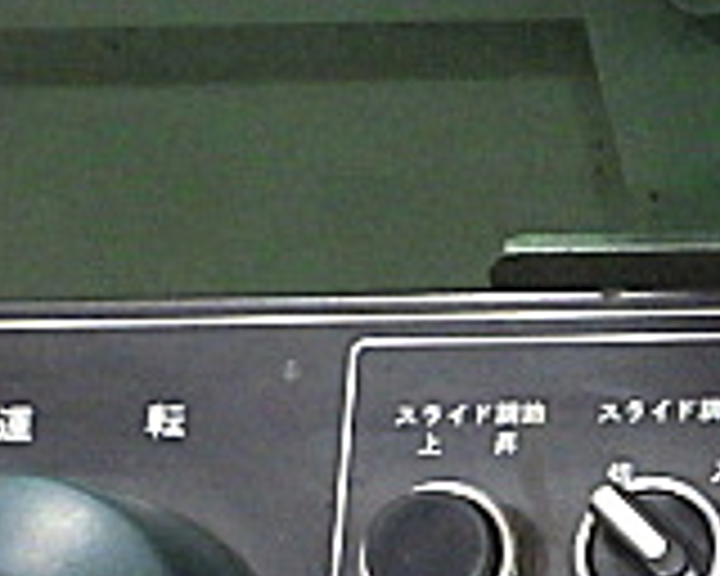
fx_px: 2323
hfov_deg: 16.1
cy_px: 621
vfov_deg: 13.9
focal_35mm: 109
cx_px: 1094
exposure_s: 1/45
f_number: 3.5
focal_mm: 5
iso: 1600
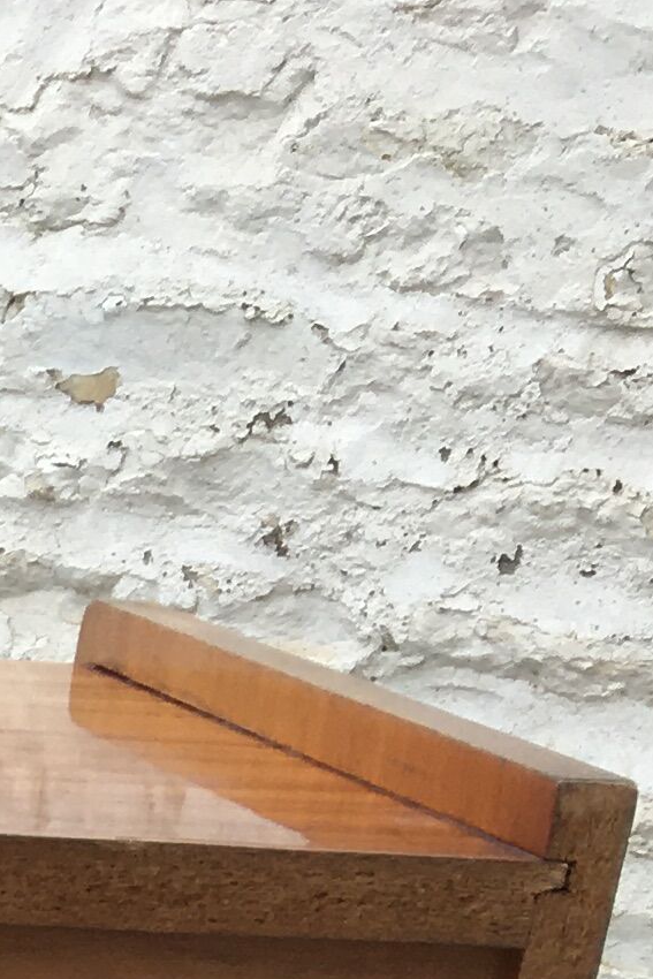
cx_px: -914
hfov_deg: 8.7
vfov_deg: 12.0
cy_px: 2246
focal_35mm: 143
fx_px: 3889
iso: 25
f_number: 2.2
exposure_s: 1/258
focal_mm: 4.15
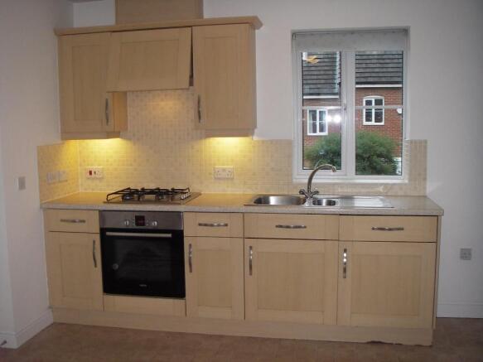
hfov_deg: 49.0
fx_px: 530
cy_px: 181
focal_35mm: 38
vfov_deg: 37.7
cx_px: 242
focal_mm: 6.3
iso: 125
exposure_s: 1/30
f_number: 3.3
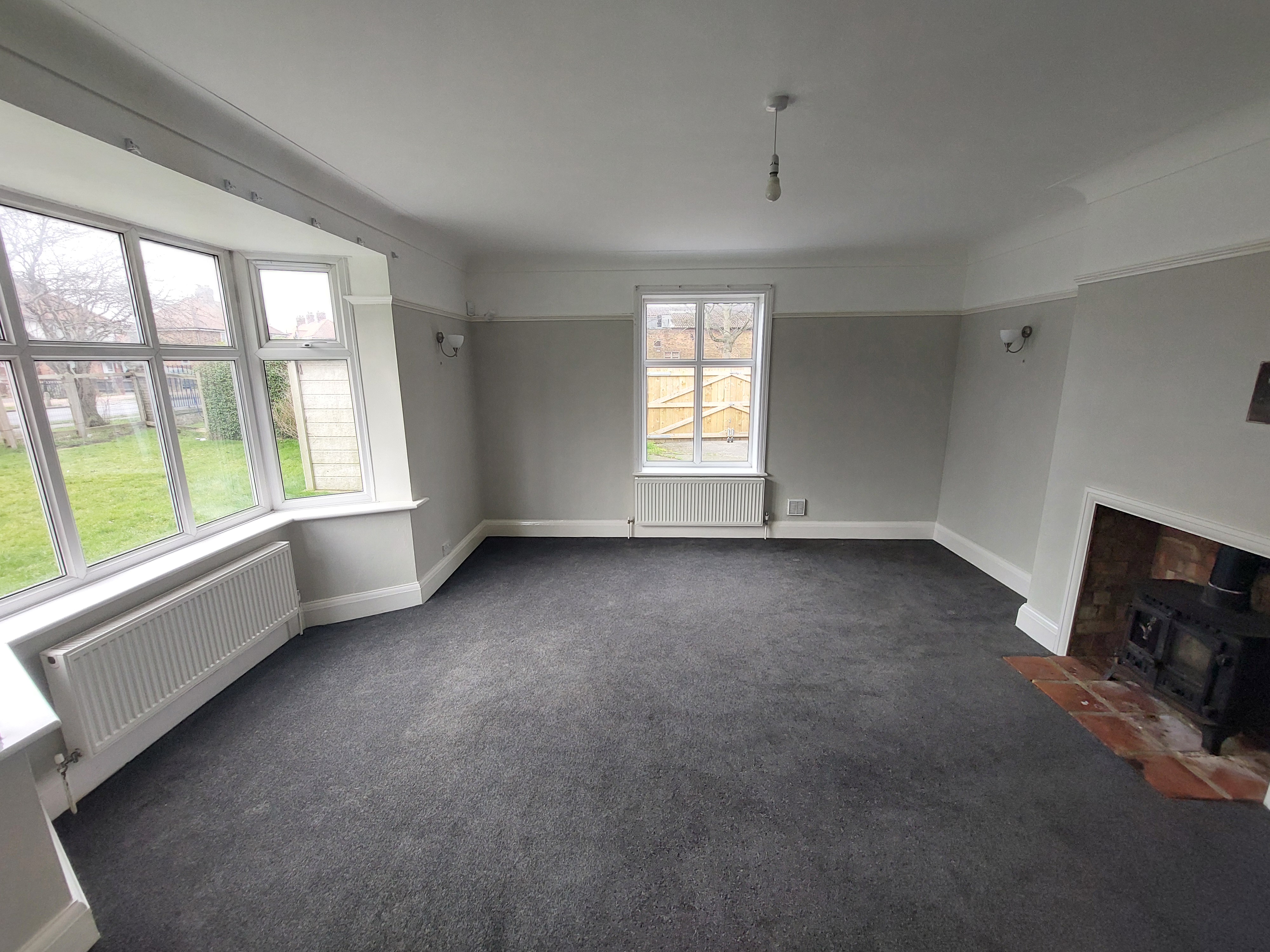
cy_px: 476
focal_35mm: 13
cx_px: 635
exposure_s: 1/50
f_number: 2.2
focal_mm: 1.74
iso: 100
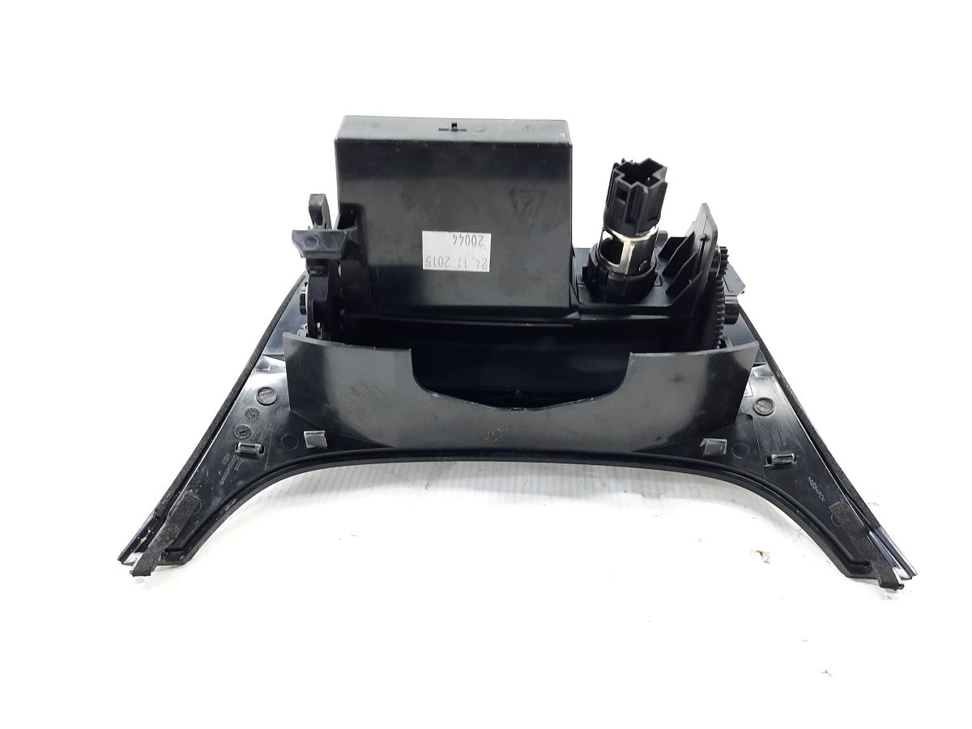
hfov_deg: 69.4
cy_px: 364
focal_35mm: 25
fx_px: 702
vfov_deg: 54.9
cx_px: 486
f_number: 2
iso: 100
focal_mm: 4.6
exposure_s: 1/50
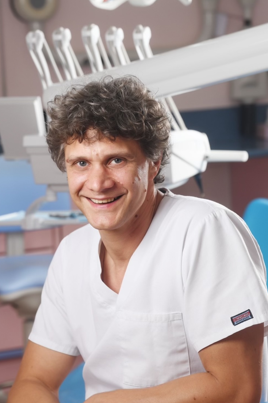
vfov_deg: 16.8
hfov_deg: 11.2
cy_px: 218
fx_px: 1363
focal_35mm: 122
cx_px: 130
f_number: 6.3
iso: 400
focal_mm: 112
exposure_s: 1/250
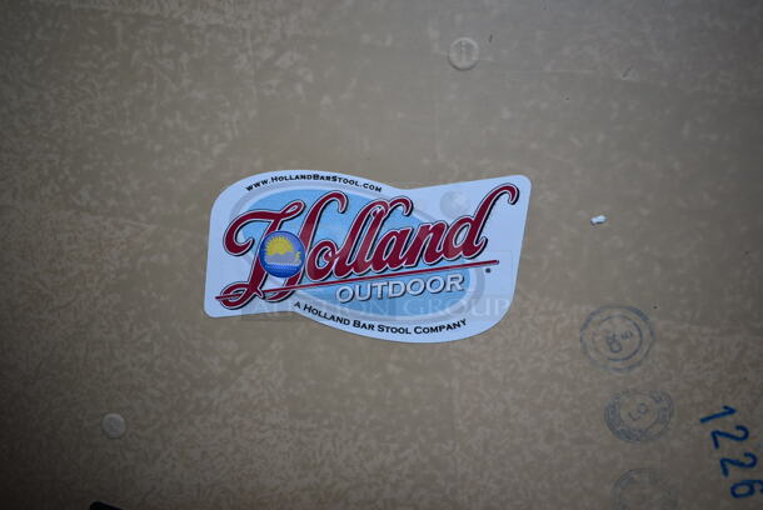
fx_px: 573
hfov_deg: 67.3
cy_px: 255
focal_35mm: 27
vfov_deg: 48.0
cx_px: 382
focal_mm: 18
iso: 100
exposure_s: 1/40
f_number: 3.5
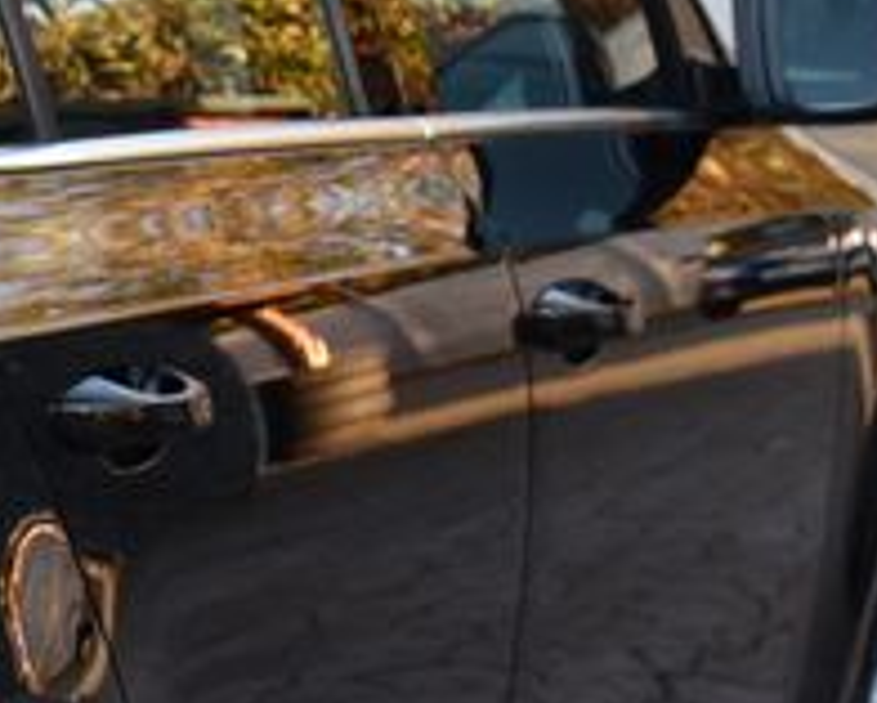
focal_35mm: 245
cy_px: 667
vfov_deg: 6.3
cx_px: -1150
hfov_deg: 7.4
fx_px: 6362
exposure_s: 1/125
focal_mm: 50
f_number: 5.6
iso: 500
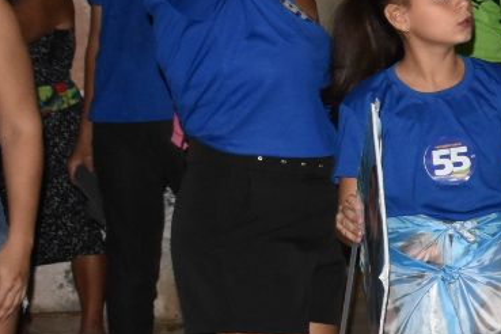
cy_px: 183
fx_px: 3117
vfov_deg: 6.1
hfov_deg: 8.6
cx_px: 1054
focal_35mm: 224
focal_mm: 34
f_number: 5
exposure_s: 1/100
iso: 1250
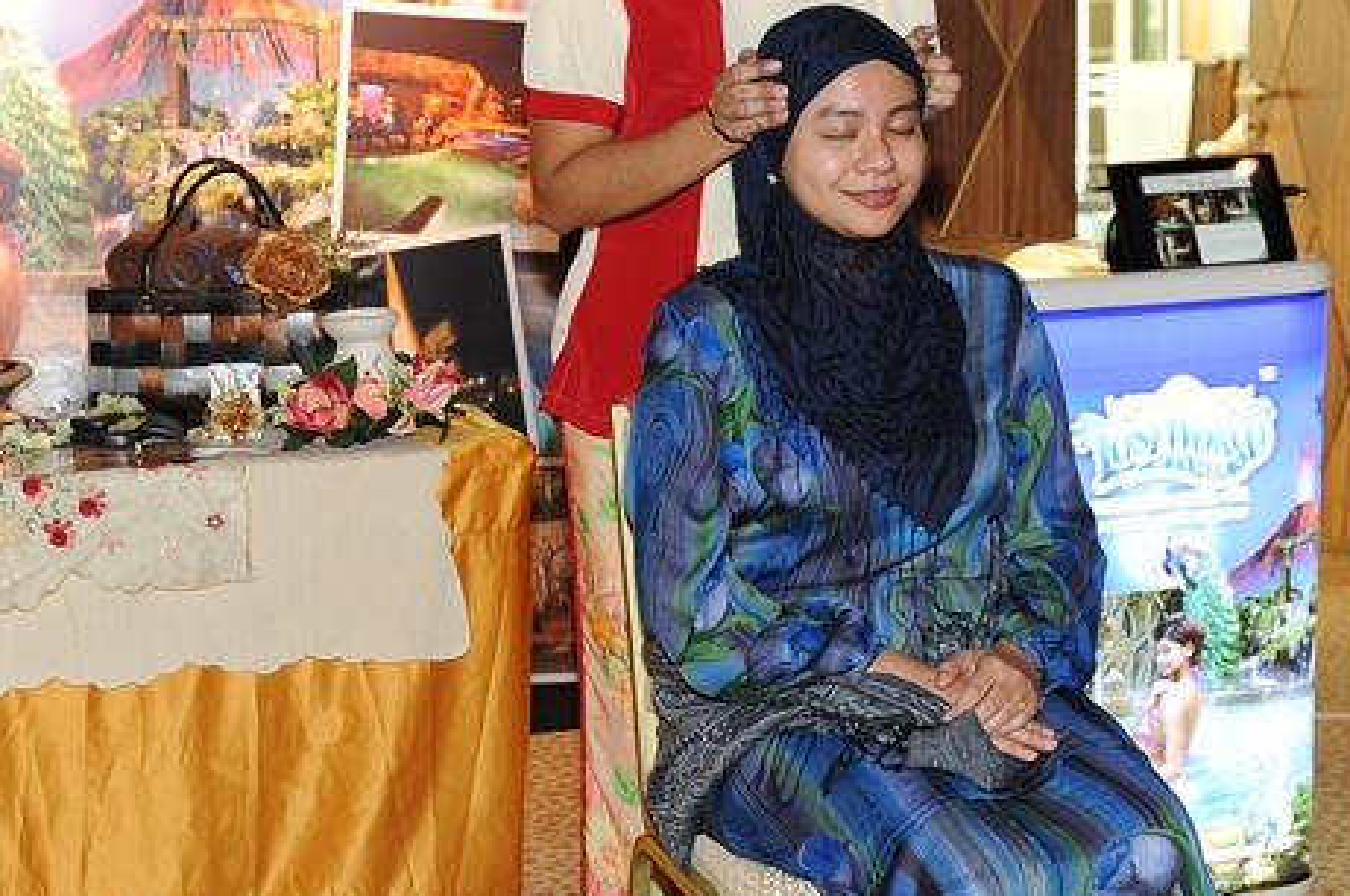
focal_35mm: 60
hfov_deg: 33.1
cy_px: 479
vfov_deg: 22.6
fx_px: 2247
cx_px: 416
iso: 1250
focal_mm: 27
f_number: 3.5
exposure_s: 1/80
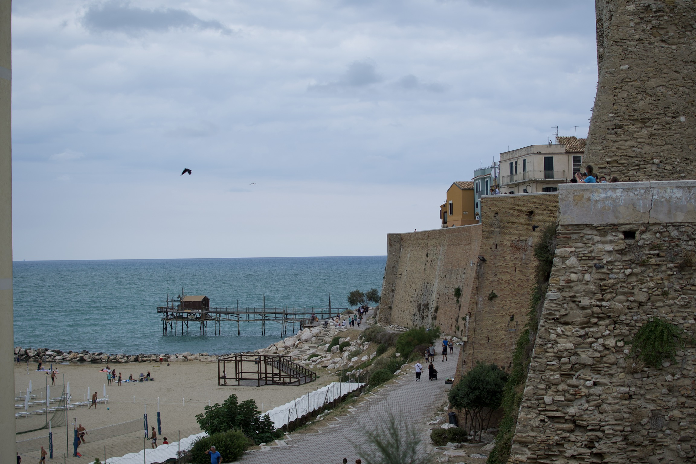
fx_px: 1005
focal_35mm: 52
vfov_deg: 26.0
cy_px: 232
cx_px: 348
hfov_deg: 38.2
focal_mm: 35
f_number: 3.2
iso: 100
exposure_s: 1/200
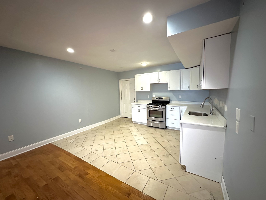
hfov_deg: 102.1
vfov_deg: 85.7
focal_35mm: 14
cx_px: 133
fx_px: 108
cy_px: 100
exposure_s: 1/60
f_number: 2.2
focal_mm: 2.22
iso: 320
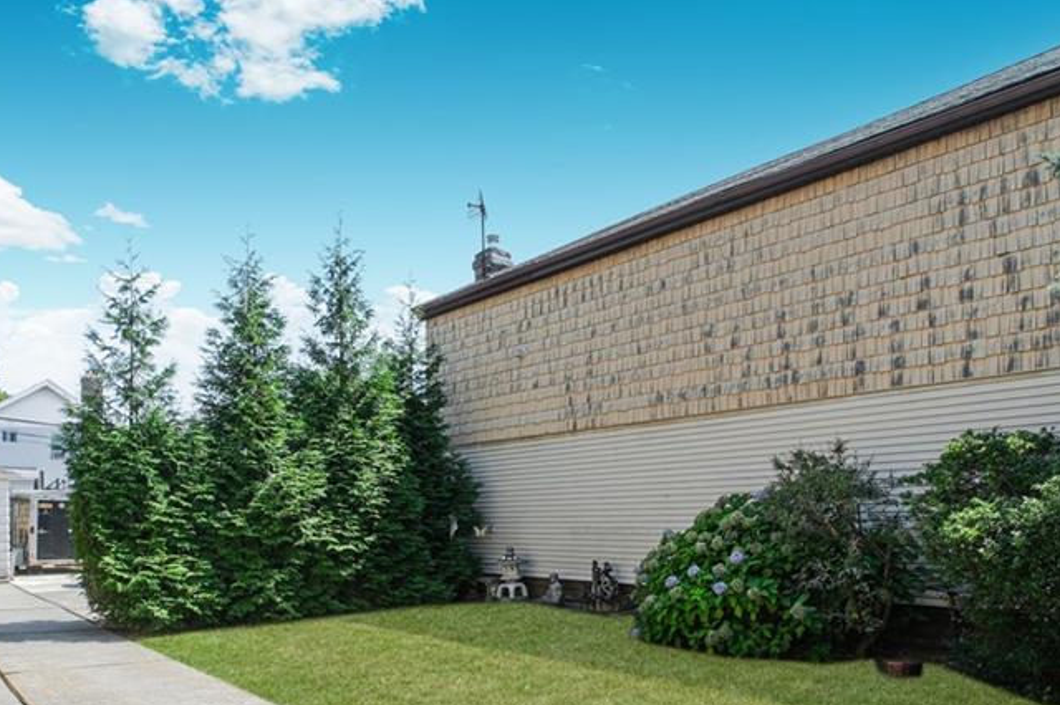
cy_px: 511
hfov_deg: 73.7
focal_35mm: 24
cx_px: 512
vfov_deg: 51.3
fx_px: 706
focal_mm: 10
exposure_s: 1/100
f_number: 10
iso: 100
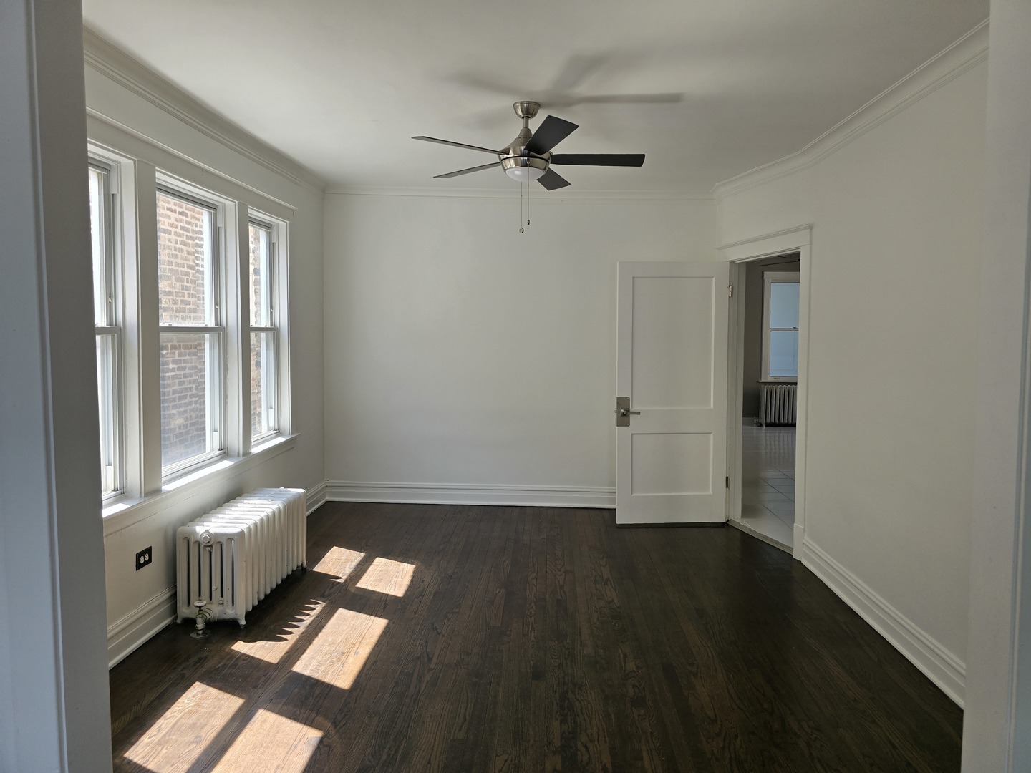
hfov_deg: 73.9
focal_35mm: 23
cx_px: 516
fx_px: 685
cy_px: 386
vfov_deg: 58.9
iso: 32
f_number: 1.7
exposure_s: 1/180
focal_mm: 6.3
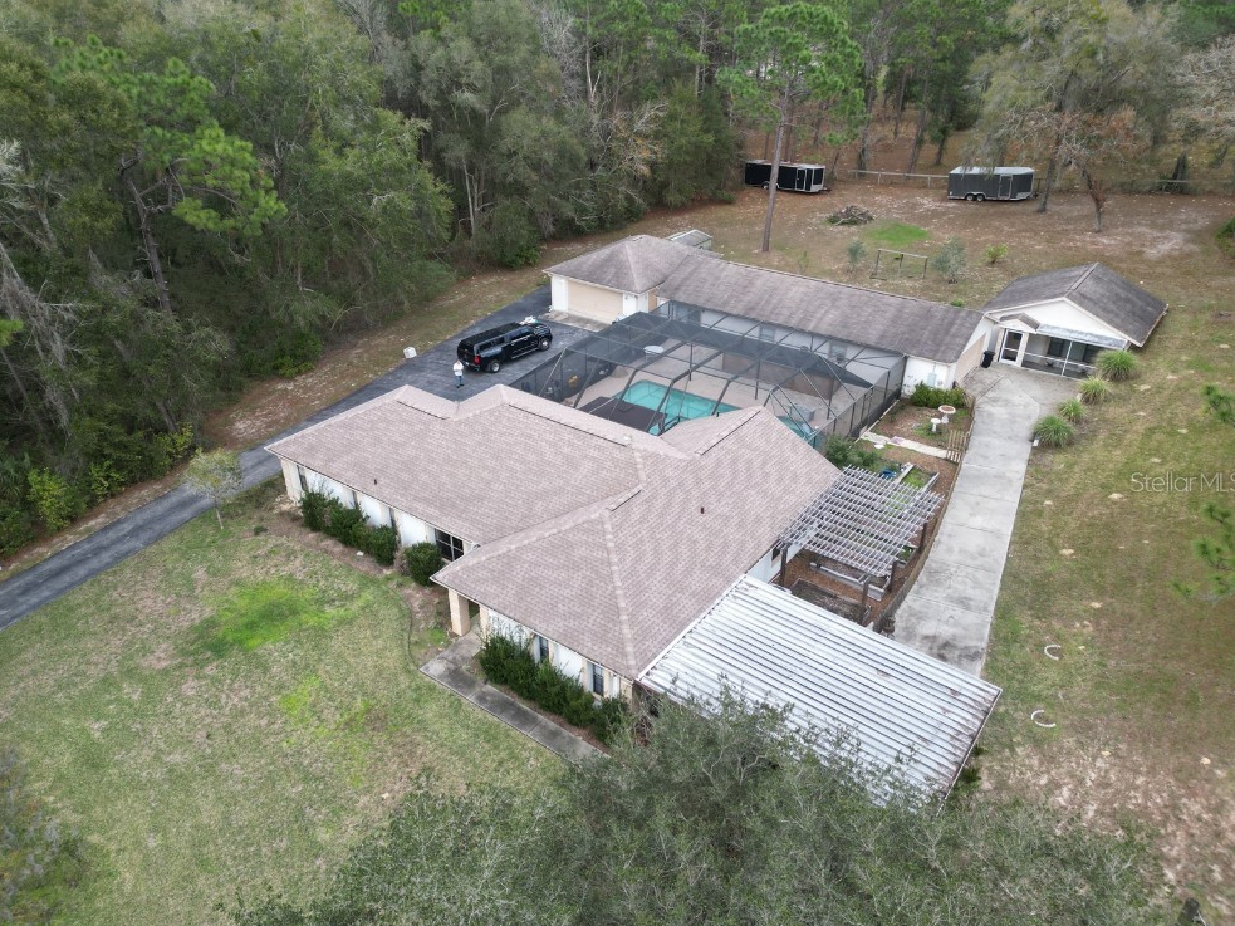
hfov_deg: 69.4
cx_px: 606
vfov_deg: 54.9
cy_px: 481
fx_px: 892
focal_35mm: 25
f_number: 1.7
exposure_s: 1/200
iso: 130
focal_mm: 6.72
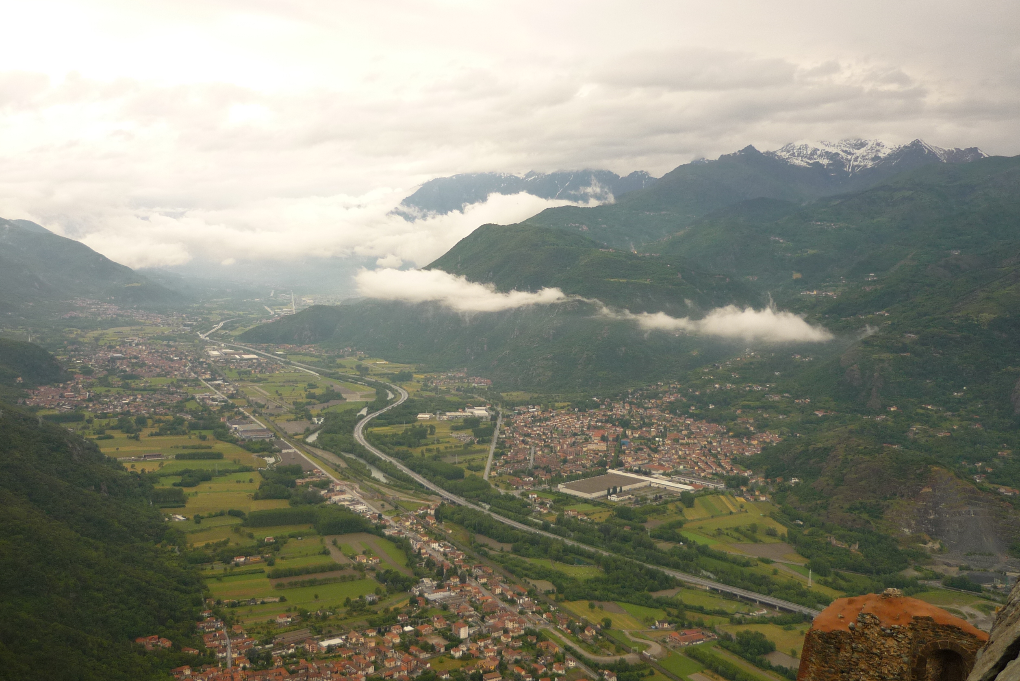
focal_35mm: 35
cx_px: 501
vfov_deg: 37.8
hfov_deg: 54.4
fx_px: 992
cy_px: 315
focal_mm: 5.5
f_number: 2.8
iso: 100
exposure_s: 1/800
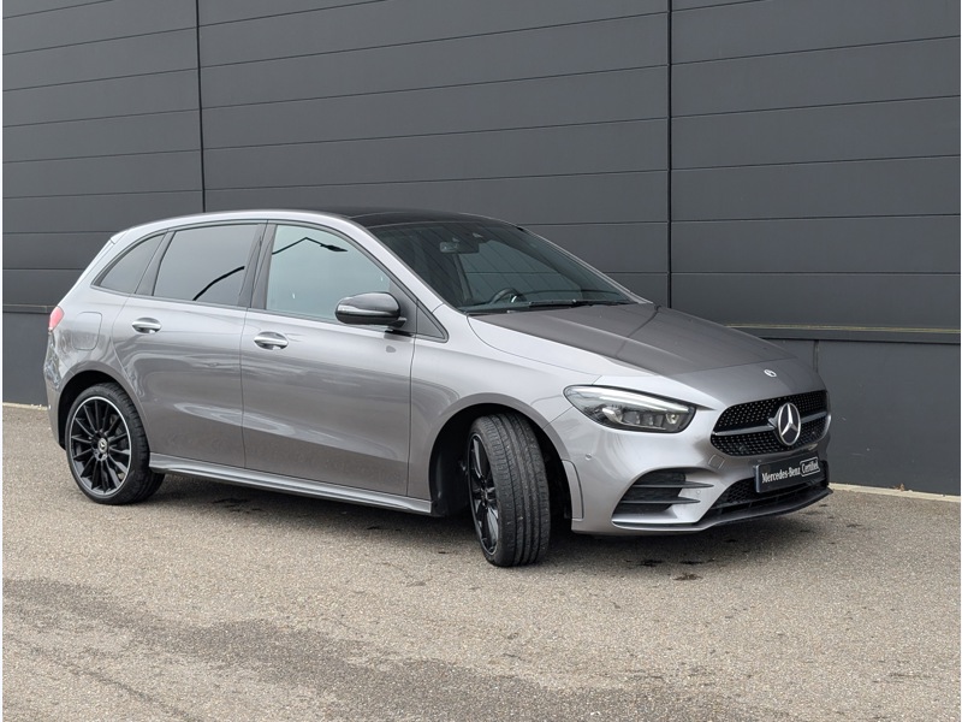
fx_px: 1362
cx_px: 481
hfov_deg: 38.9
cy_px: 361
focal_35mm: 49
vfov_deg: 29.7
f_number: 1.68
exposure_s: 1/309
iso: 49
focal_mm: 6.9
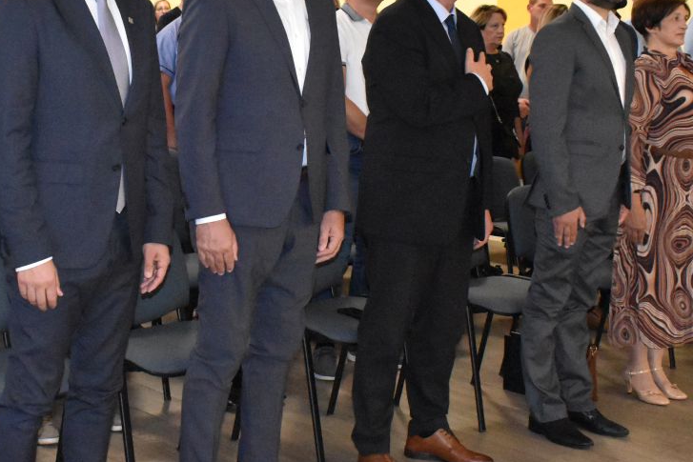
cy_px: 166
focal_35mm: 66
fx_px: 1271
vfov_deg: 20.6
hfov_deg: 30.4
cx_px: 251
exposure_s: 1/200
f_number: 5.6
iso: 7200
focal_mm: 20
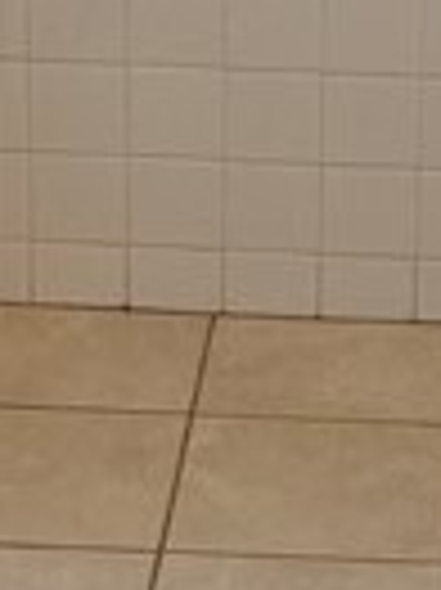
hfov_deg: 7.9
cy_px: 176
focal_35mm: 188
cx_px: 428
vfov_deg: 10.5
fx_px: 3199
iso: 160
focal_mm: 6.76
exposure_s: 1/225
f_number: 1.78
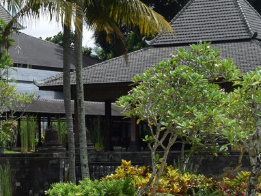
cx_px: 44
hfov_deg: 13.2
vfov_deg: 10.0
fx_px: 1120
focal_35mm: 148
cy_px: 161
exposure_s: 1/400
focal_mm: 35
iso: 200
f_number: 9
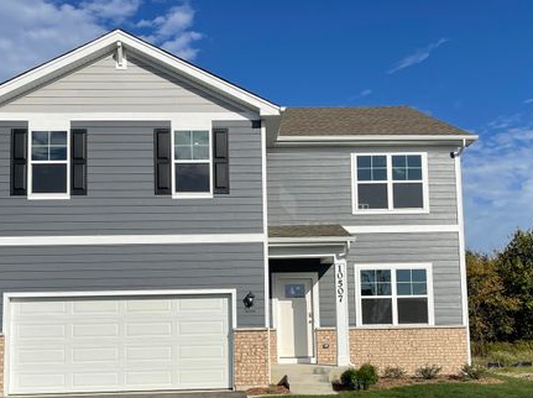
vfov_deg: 48.1
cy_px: 190
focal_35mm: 29
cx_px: 254
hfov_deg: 61.7
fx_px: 446
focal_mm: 5.1
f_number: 1.6
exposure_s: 1/8547
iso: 32
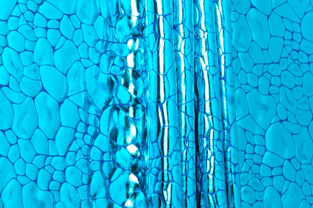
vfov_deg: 17.4
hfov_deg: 26.0
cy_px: 104
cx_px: 156
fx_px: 677
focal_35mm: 78
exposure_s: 1/800
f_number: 9
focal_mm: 52
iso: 400
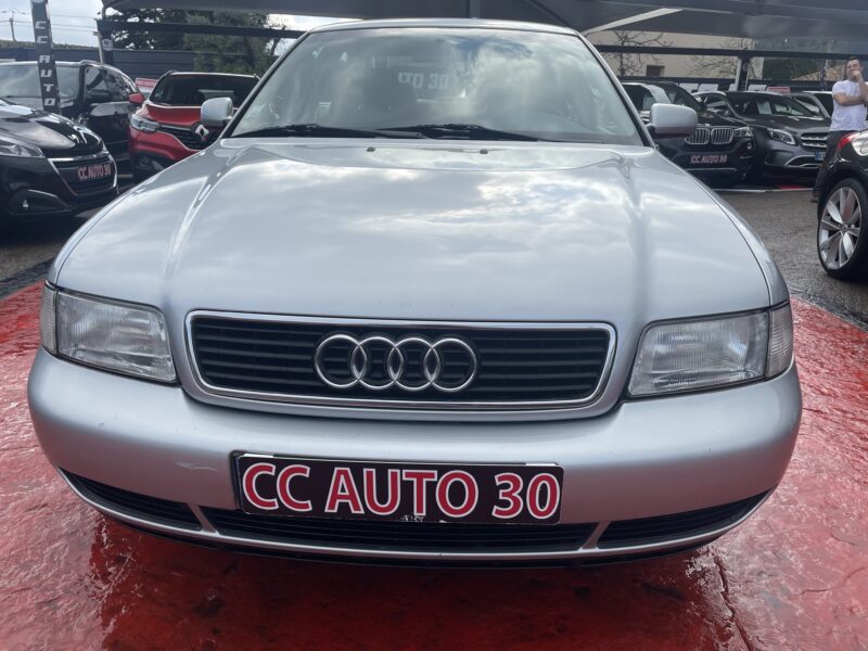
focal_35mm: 26
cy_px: 326
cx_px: 434
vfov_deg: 53.1
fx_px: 652
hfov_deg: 67.3
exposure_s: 1/3300
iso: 32
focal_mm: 4.2
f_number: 1.6
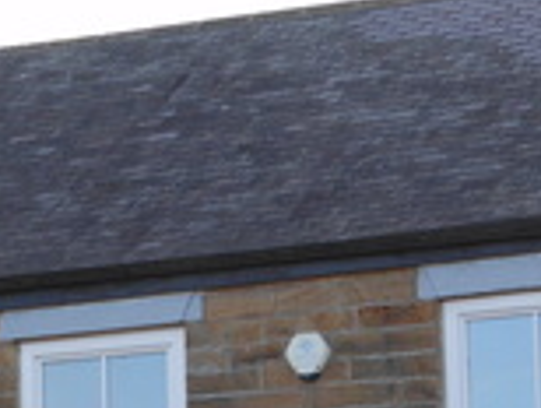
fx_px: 2927
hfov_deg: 10.6
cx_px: 274
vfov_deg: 7.9
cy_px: 521
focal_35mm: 187
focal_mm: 8.1
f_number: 4.6
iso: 80
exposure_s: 1/100
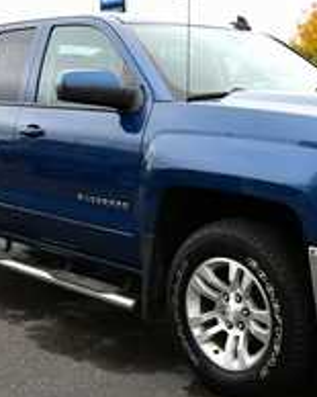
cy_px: 200
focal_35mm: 58
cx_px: 205
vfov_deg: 32.5
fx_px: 681
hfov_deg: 26.1
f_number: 5.6
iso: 250
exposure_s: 1/250
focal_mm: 20
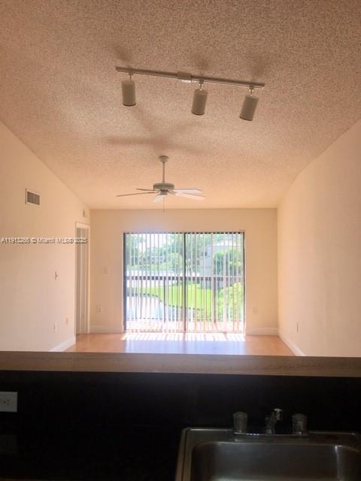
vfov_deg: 61.7
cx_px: 180
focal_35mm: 29
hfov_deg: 48.2
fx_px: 403
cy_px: 240
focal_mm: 4.15
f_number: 2.2
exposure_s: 1/178
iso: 25
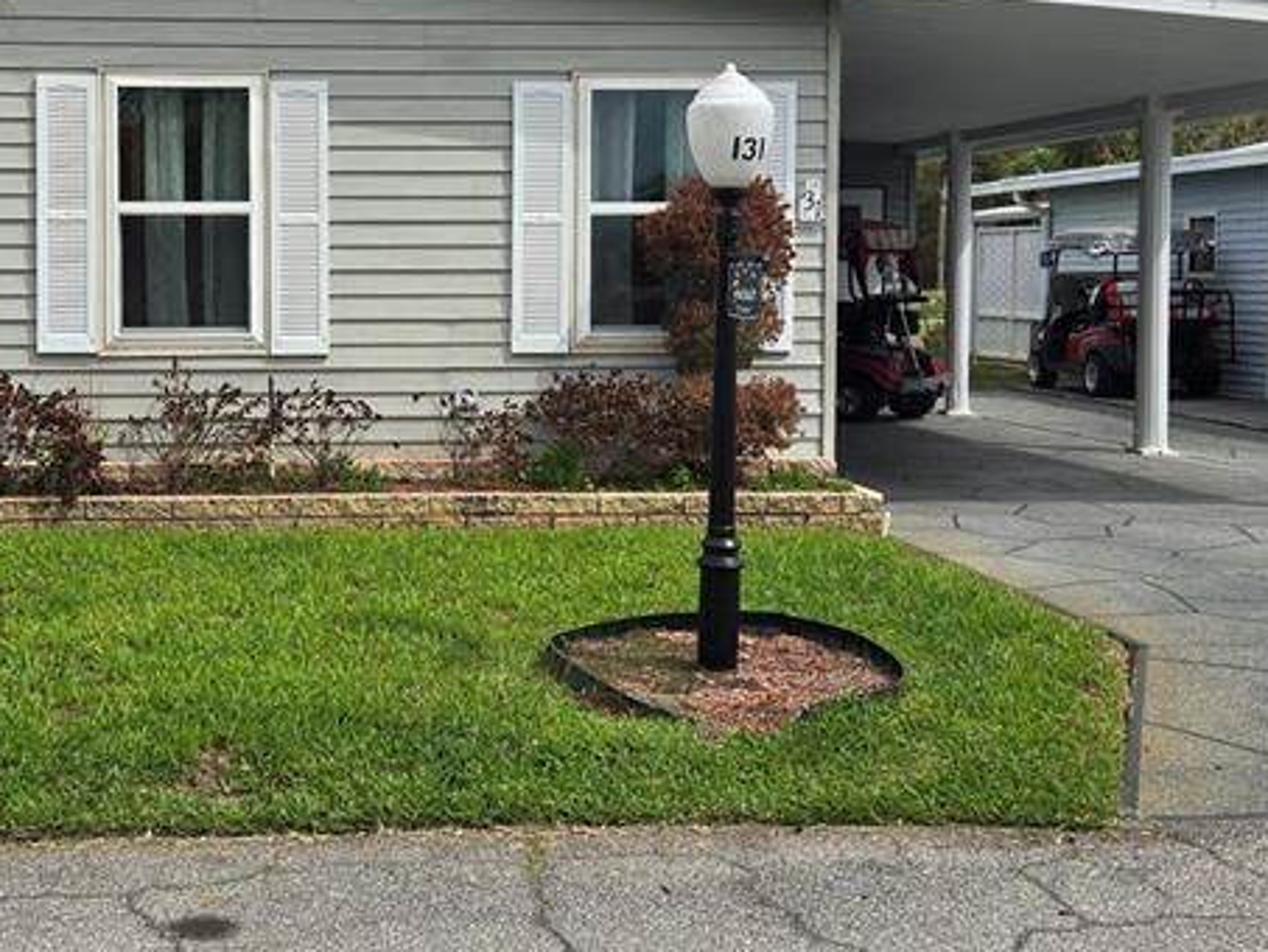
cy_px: 325
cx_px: 333
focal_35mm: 52
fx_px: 1905
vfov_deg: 27.9
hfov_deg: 36.1
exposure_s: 1/2077
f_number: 1.8
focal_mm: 5.4
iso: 25
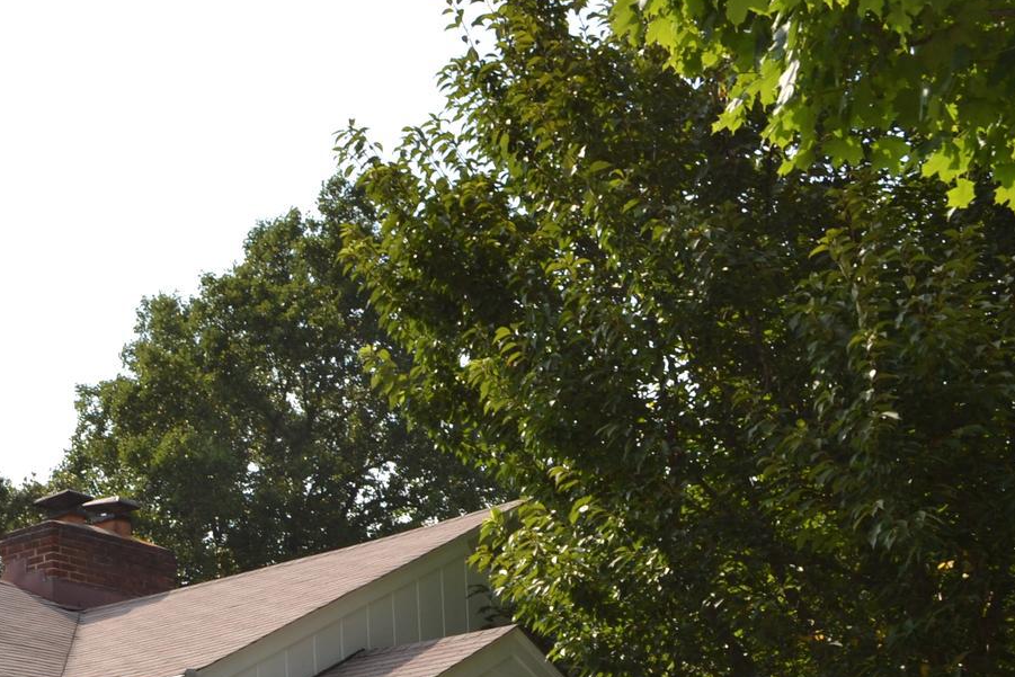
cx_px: 86
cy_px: 702
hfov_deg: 26.0
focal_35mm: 75
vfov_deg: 17.7
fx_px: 2115
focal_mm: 22
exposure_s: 1/200
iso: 100
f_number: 9
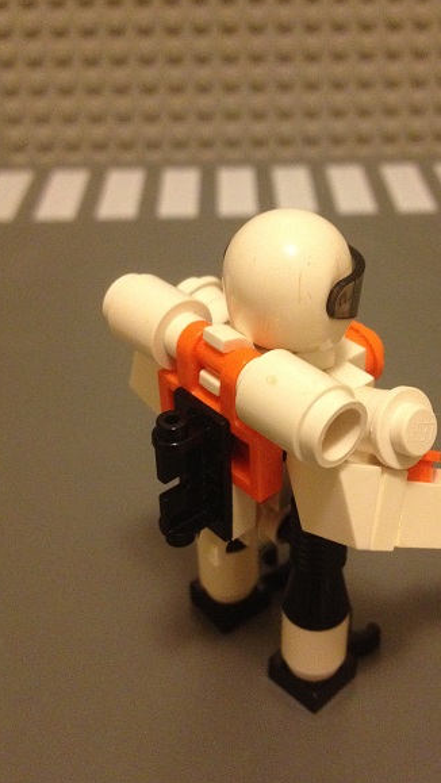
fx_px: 893
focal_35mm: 43
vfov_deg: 47.3
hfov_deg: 27.6
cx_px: 275
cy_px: 362
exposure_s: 1/15
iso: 400
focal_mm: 4.28
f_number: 2.4
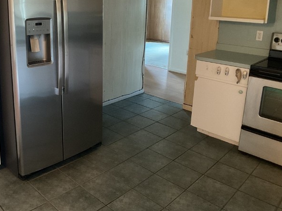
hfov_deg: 37.7
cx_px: 88
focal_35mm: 50
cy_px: 56
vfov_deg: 28.7
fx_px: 407
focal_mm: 3
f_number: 1.8
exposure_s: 1/40
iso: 320
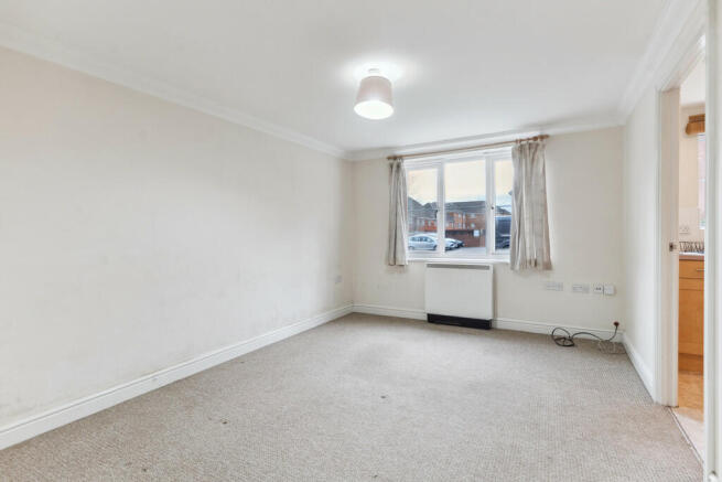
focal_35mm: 17
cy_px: 241
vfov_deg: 70.5
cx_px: 361
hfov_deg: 93.3
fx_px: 341
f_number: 6.3
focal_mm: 17
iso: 800
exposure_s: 1/20
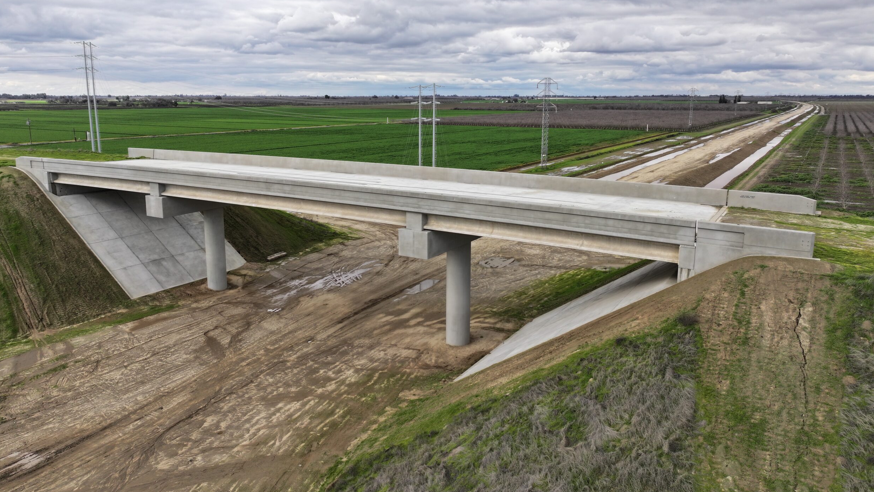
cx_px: 426
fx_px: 626
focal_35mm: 27
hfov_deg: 69.8
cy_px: 206
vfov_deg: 42.8
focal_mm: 12.29
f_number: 2.8
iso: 180
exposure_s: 1/1000
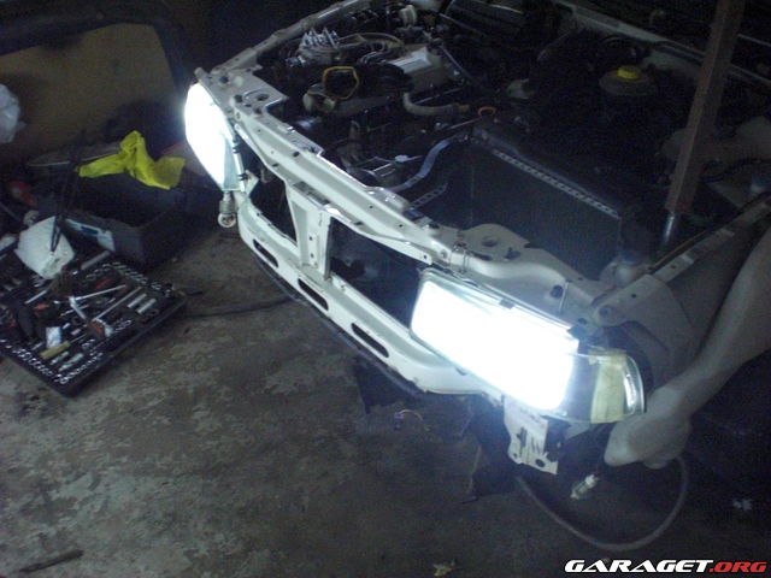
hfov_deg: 49.0
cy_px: 289
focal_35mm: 38
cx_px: 386
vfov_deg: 37.7
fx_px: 846
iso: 800
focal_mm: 6.3
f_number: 3.1
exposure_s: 1/40
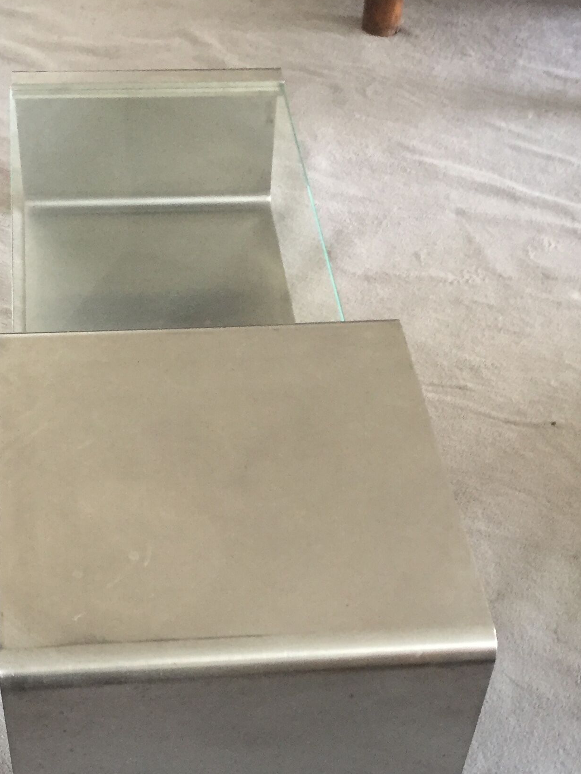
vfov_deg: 32.5
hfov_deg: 25.2
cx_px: 223
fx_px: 1298
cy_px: 593
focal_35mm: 58
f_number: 2.2
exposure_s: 1/33
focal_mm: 4.15
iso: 160
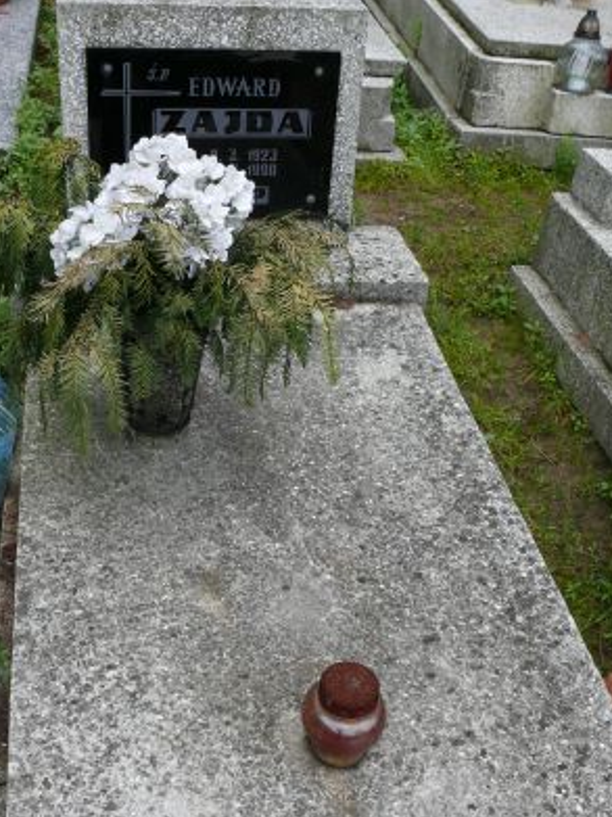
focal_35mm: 43
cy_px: 466
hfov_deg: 33.5
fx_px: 1014
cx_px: 263
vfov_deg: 43.8
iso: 100
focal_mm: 7.4
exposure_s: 1/125
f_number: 4
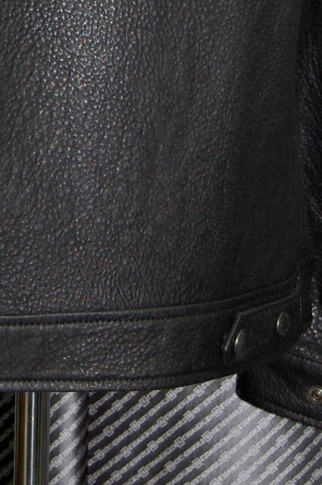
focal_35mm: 172
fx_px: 2312
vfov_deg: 11.5
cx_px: 31
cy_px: -250
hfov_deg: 7.9
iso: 400
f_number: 4.5
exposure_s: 1/60
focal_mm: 34
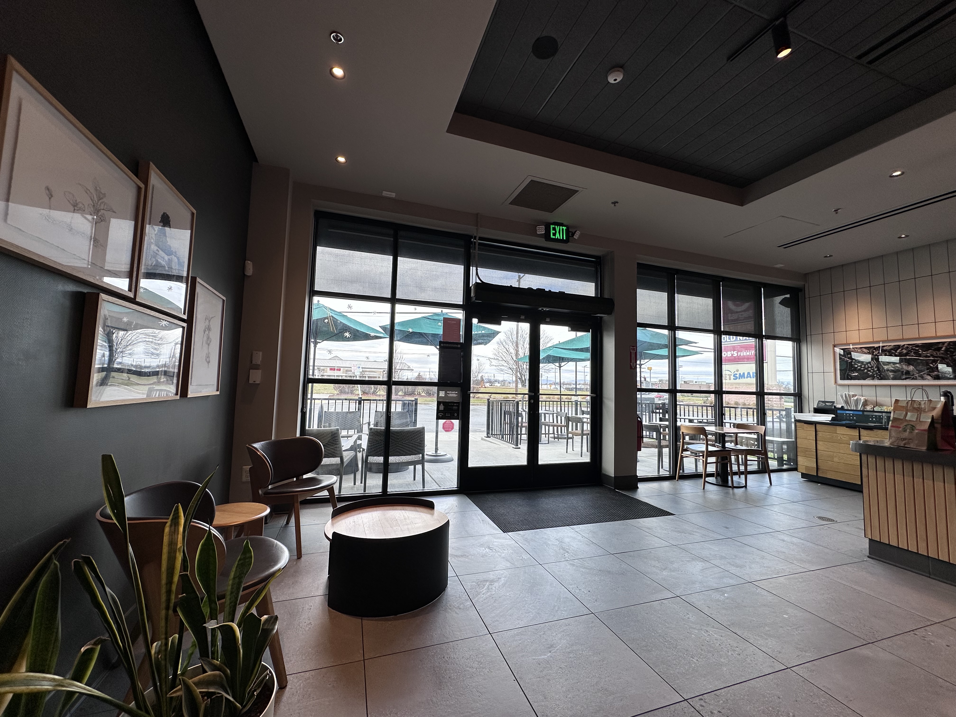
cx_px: 478
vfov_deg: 85.7
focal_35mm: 14
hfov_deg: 102.1
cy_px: 358
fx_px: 387
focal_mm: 2.22
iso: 40
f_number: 2.2
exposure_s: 1/121
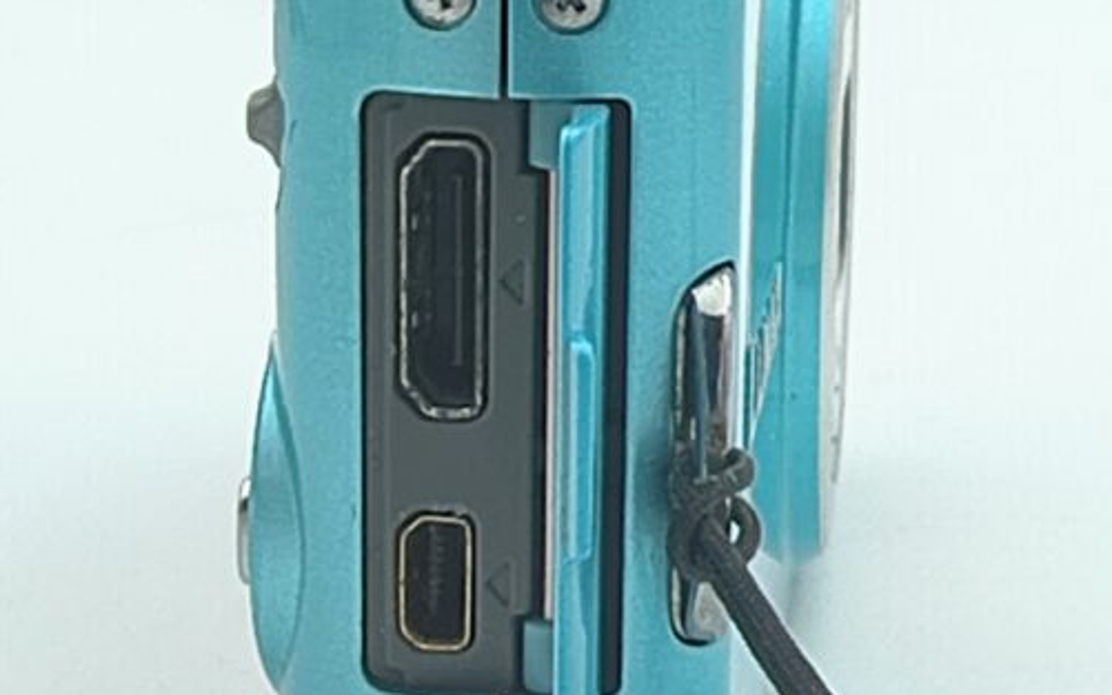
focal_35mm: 26
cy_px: 387
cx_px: 562
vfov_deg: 47.5
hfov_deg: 70.4
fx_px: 788
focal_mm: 1.83
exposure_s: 1/110
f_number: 2
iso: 100
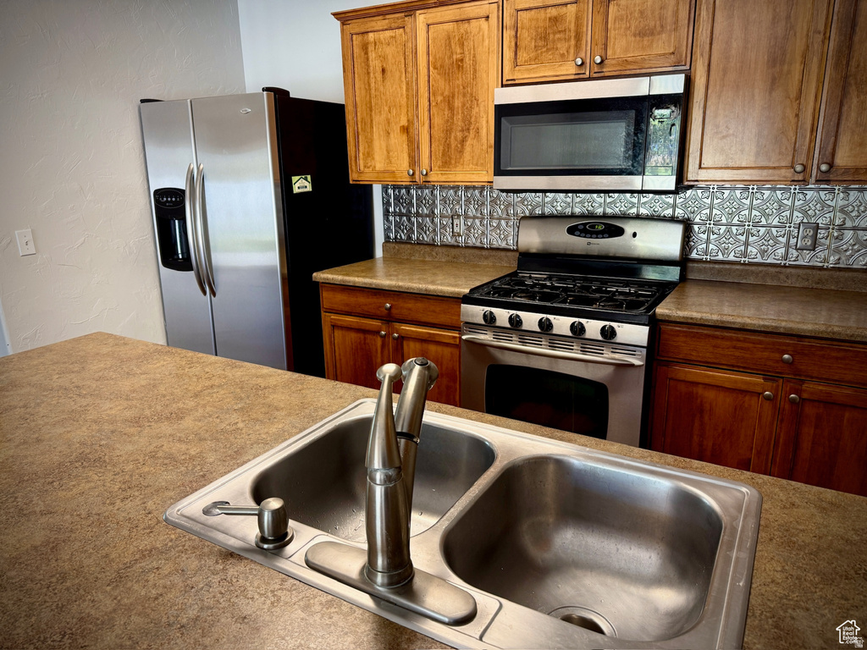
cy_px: 325
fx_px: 601
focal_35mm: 24
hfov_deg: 71.6
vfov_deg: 56.8
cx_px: 434
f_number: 1.78
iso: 125
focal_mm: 6.76
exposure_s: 1/60
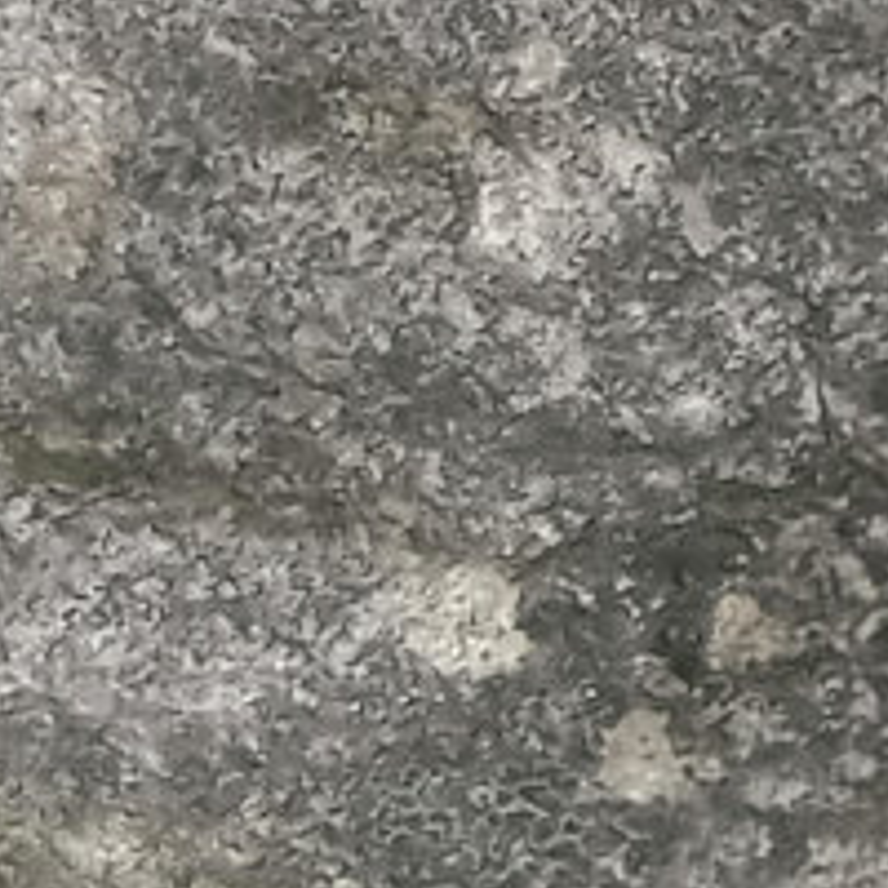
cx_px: 2926
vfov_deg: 7.9
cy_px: -1514
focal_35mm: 198
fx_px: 5747
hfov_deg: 7.5
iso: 100
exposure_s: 1/190
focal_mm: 3.37
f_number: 2.2
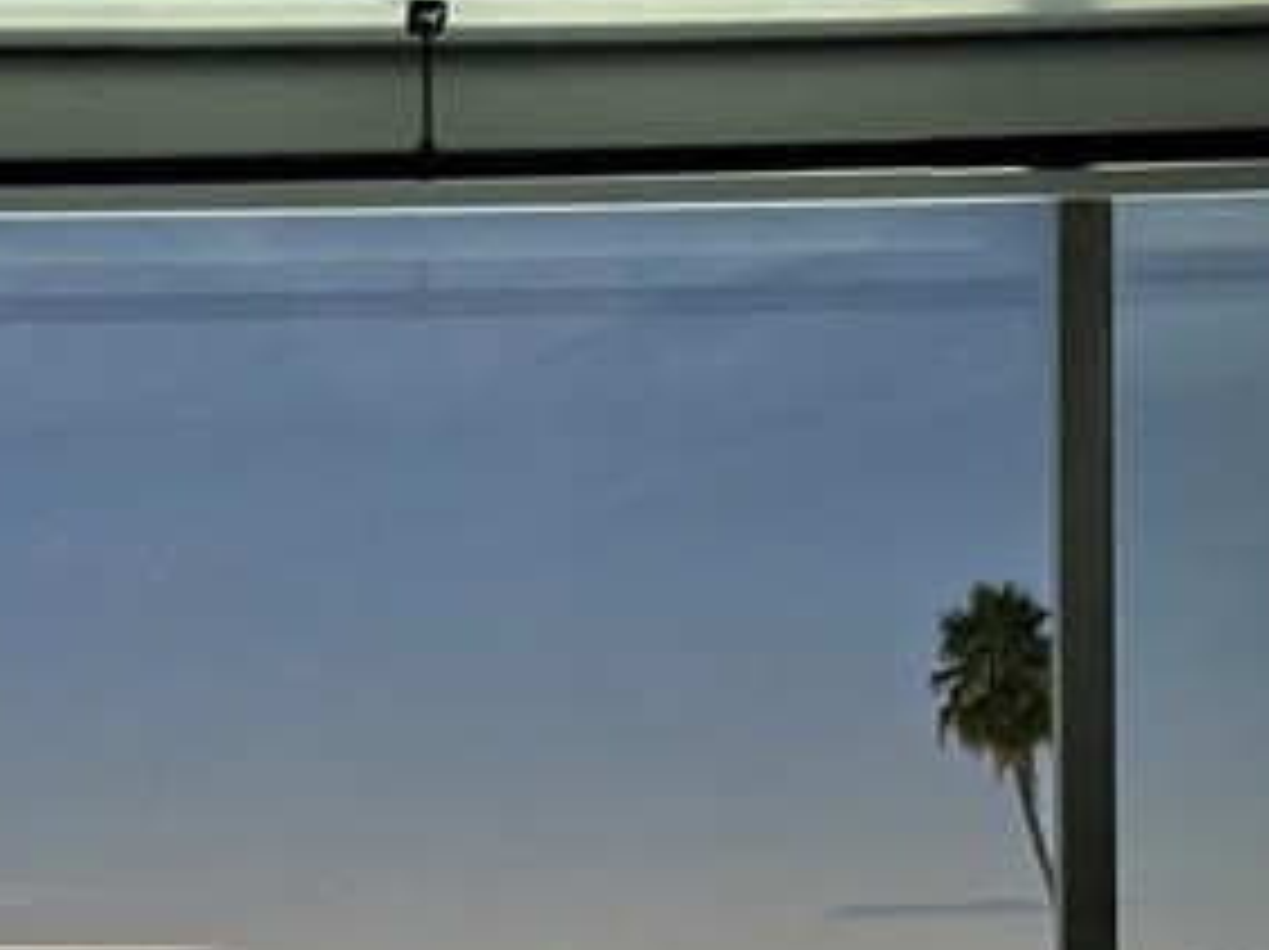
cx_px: 392
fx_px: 3992
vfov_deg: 13.3
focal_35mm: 109
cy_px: 1049
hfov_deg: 18.0
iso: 800
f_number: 1.78
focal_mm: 6.86
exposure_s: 1/5
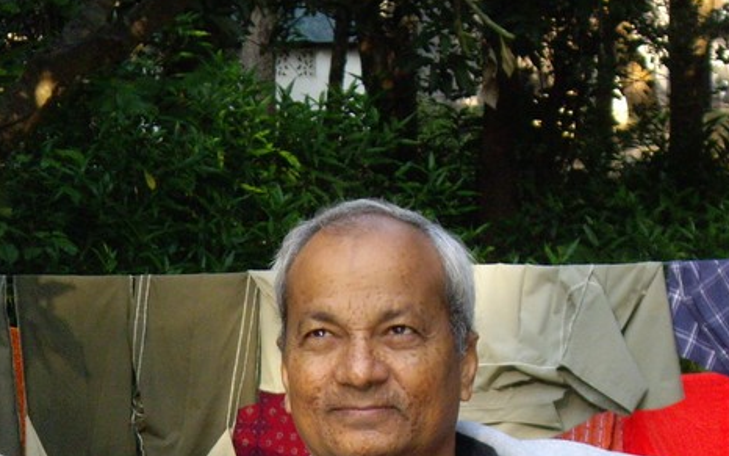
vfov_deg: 6.0
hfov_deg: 9.6
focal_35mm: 219
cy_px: 547
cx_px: 136
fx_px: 4350
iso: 200
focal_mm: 15.3
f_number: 4.6
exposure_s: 1/125
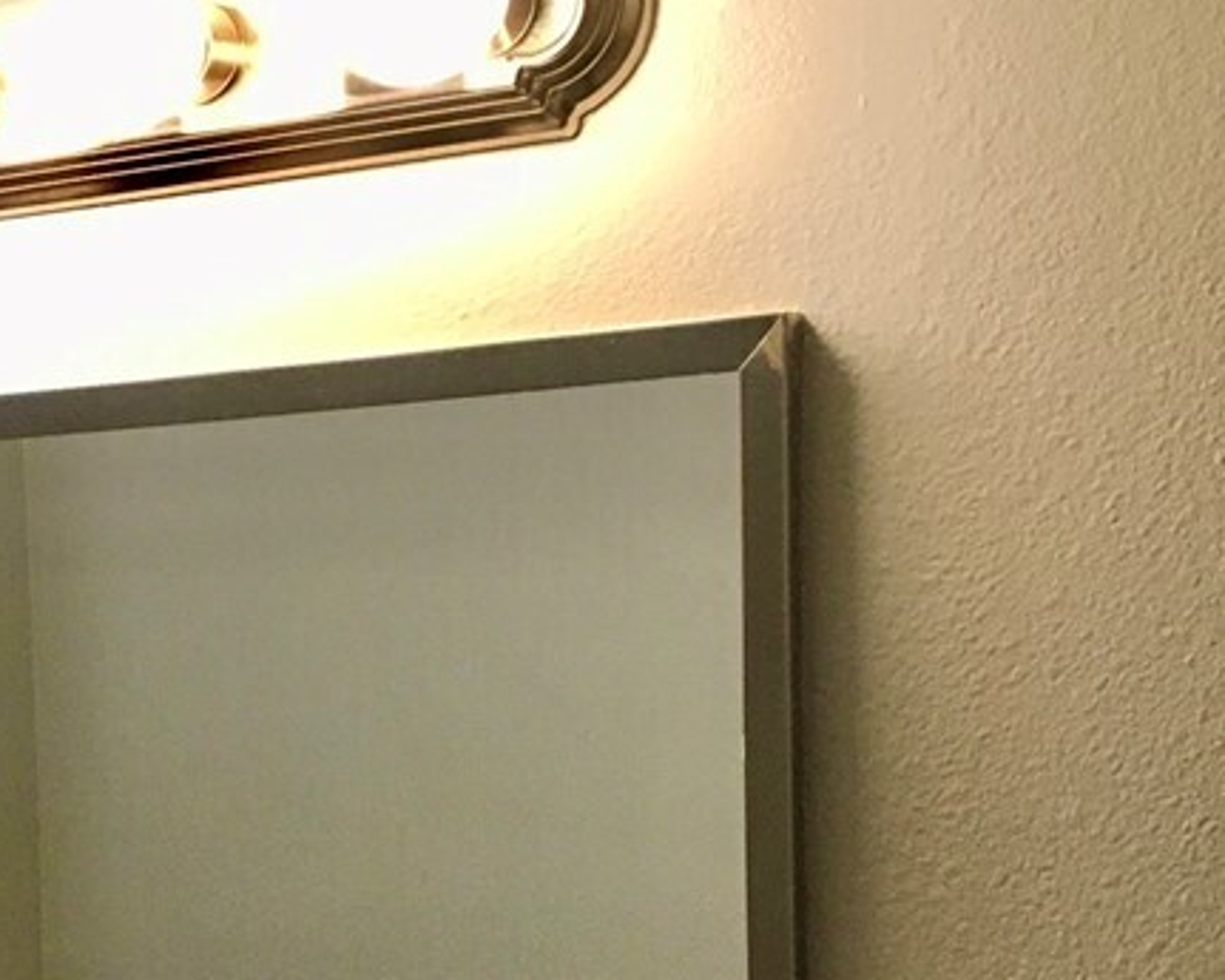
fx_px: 3808
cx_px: -605
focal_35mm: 105
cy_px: 1094
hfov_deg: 16.6
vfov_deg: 14.3
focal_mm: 4.15
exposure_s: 1/30
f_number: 2.2
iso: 40
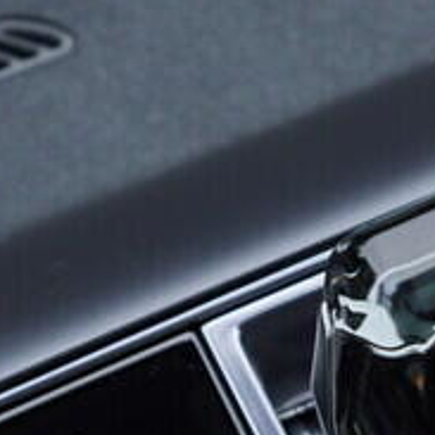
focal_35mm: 171
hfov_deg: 10.2
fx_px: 2431
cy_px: 593
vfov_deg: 10.0
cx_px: 392
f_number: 3.5
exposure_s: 1/60
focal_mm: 24
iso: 125
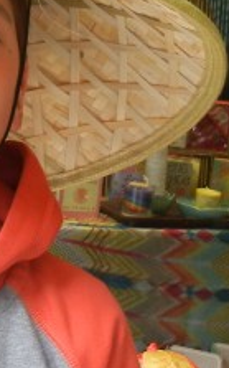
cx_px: -49
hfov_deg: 8.9
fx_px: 1461
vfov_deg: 14.2
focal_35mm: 146
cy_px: 31
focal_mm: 5.4
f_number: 3.5
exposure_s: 1/80.6
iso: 160
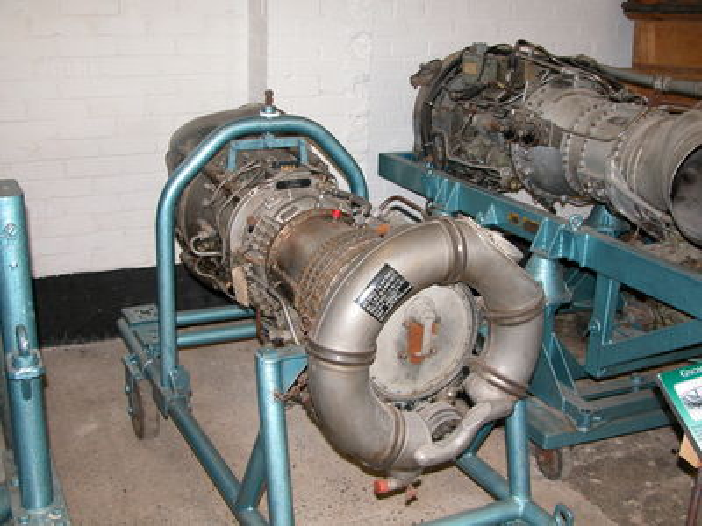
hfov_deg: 44.8
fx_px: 852
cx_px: 351
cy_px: 263
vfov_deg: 34.3
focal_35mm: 42
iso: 100
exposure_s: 1/60
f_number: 2.9
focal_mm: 10.7
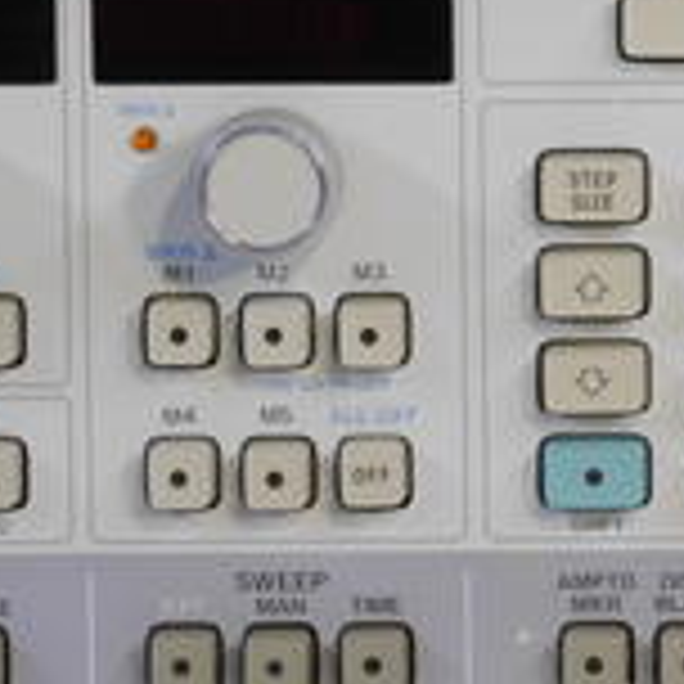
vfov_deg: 3.7
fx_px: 10574
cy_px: 248
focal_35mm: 473
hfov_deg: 3.7
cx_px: 720
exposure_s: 1/2
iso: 800
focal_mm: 102
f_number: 22
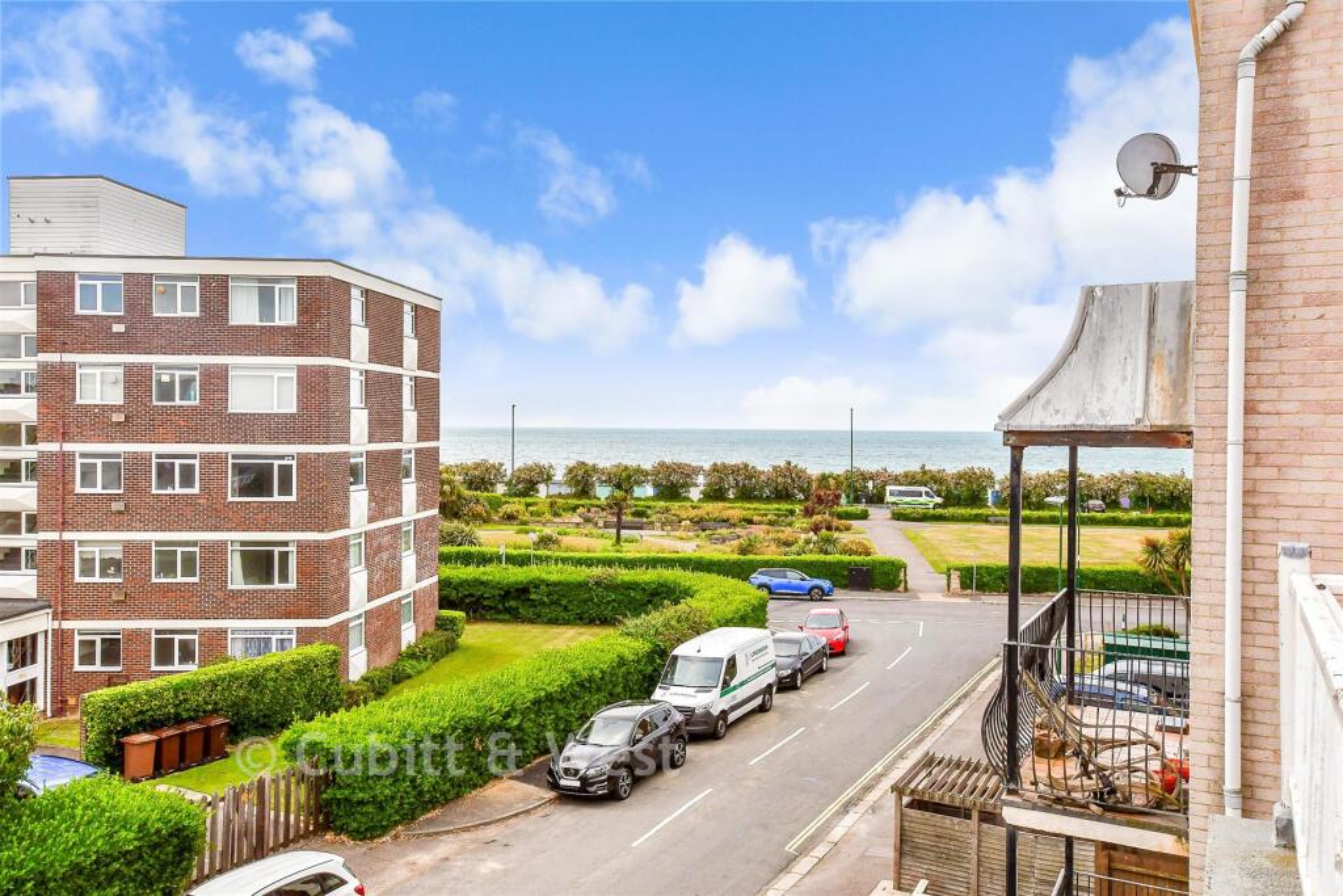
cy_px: 448
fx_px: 1119
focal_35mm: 30
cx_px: 672
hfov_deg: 61.9
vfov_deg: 43.6
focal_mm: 20
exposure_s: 1/400
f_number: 11
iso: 500
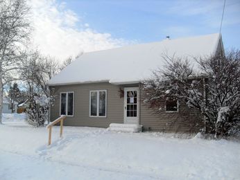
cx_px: 120
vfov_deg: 41.8
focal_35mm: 34
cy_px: 90
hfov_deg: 53.9
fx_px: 236
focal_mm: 6.3
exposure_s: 1/180
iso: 80
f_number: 7
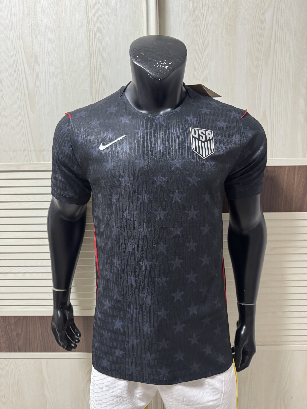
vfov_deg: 71.6
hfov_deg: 56.8
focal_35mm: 24
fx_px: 284
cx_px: 154
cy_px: 204
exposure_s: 1/60
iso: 500
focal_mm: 6.76
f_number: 1.78
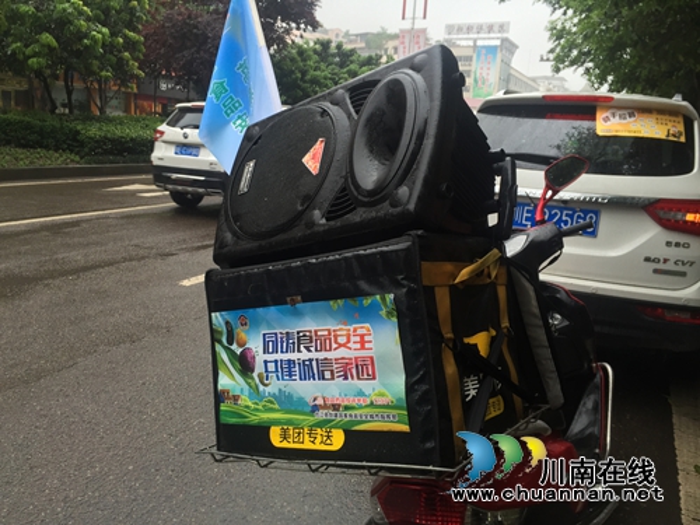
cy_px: 262
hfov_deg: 61.7
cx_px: 350
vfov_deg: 48.2
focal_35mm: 29
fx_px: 586
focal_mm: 4.15
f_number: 2.2
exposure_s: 1/100
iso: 50
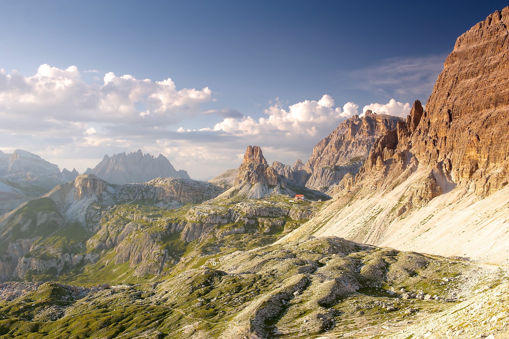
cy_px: 170
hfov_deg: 50.7
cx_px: 254
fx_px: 537
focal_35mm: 38
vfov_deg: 35.0
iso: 200
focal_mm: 38
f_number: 22
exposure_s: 1/4
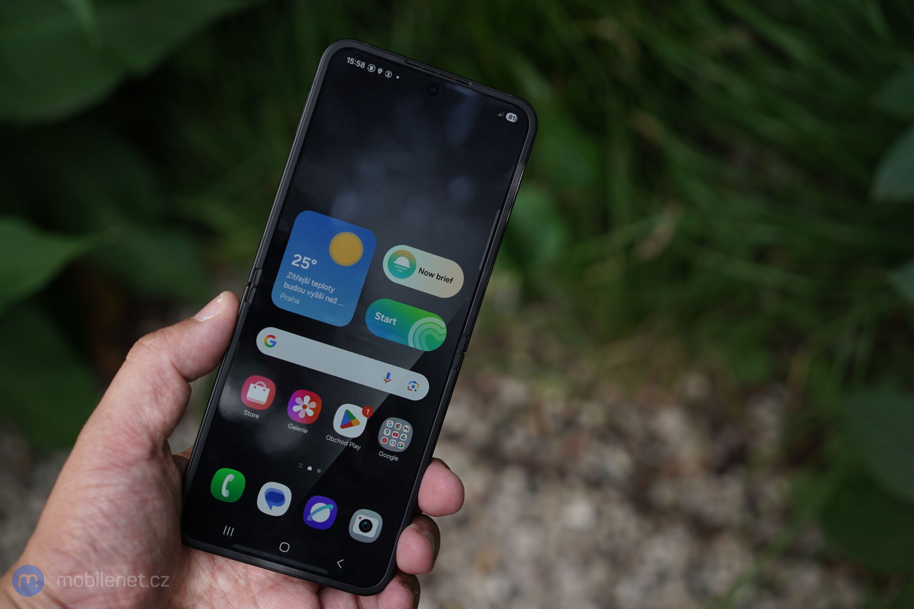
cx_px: 457
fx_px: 1396
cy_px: 304
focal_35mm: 55
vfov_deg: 24.6
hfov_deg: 36.2
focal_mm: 55
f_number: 4
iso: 100
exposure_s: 1/125
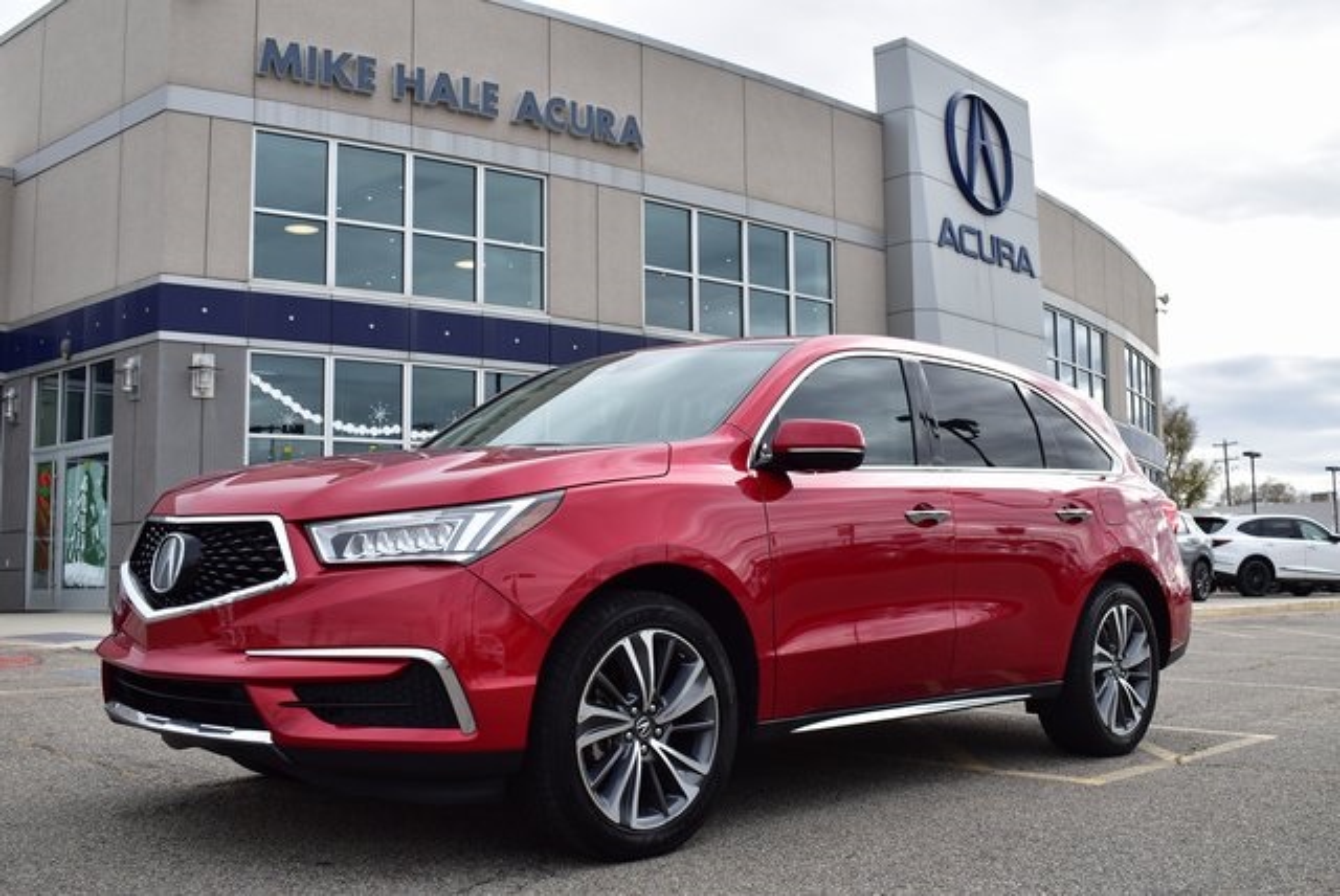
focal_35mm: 38
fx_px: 1397
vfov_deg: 35.6
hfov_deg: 51.2
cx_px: 670
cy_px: 448
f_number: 8
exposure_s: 1/250
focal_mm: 25
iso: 100
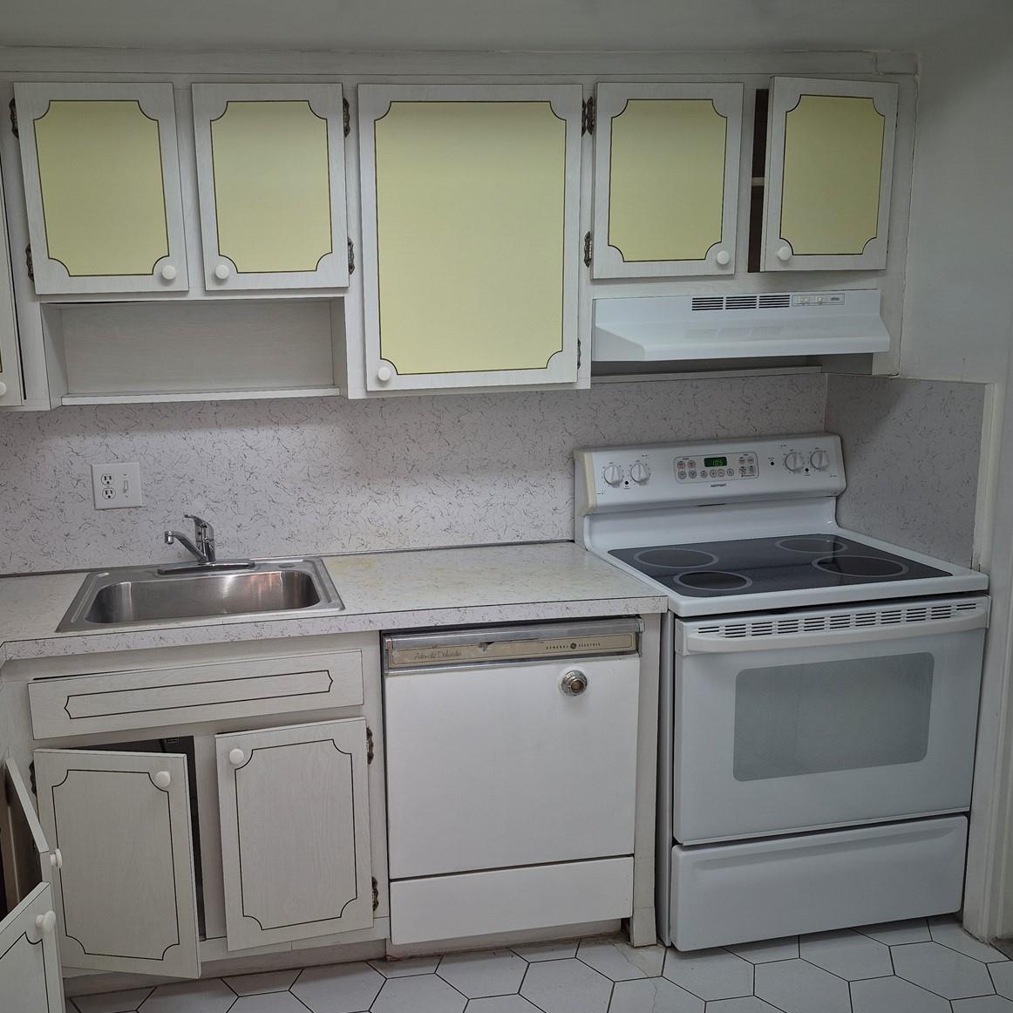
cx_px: 363
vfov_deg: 57.3
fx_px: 927
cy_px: 509
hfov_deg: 56.4
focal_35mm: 28
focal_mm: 5.4
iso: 50
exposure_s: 1/60
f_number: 1.8
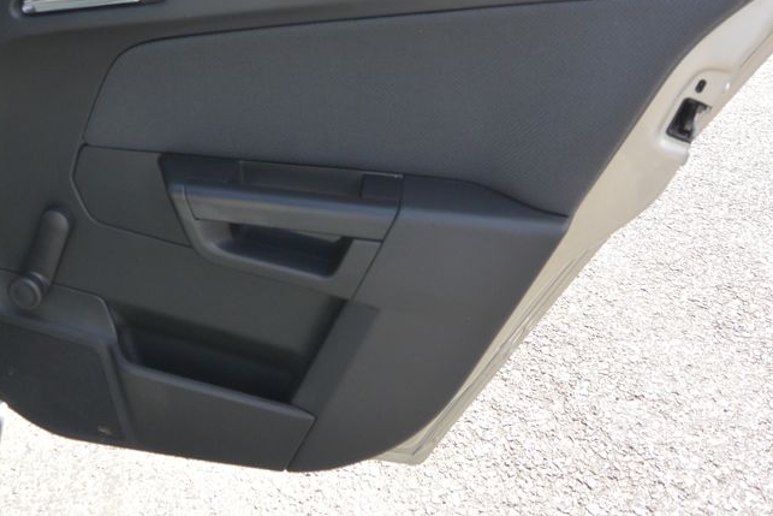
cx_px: 319
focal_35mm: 43
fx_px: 923
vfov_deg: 30.9
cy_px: 158
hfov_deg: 45.2
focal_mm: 10
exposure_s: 1/400
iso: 160
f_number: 3.5
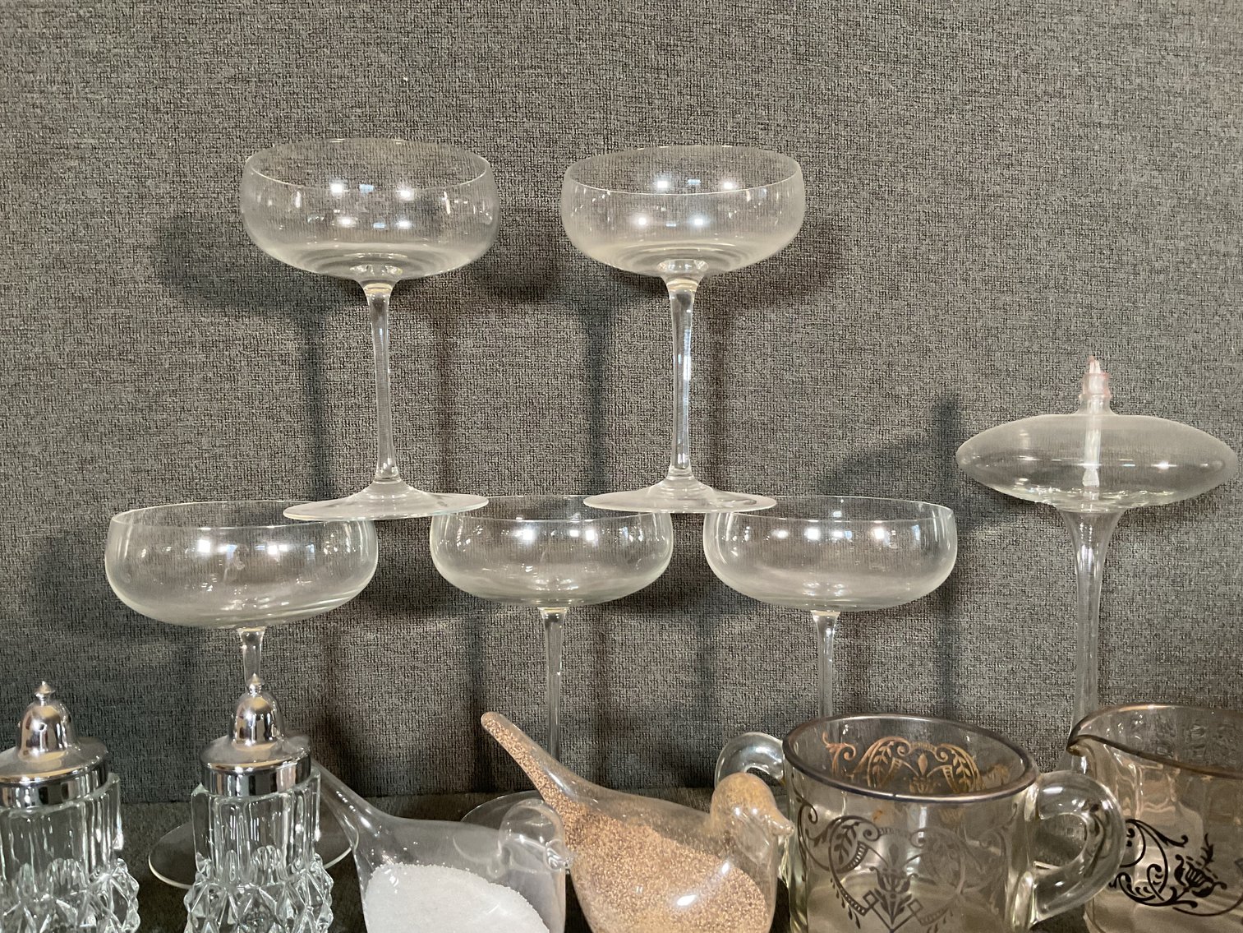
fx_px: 1041
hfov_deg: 61.7
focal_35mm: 29
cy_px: 466
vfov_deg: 48.2
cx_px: 622
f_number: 1.8
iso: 160
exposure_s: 1/50
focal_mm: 3
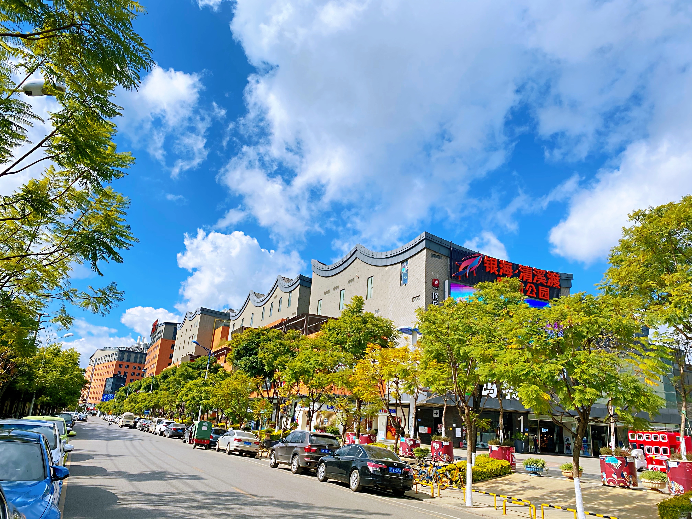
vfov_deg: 53.1
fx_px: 520
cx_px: 346
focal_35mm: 26
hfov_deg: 67.3
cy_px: 260
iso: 32
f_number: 1.8
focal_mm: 4.25
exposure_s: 1/1245
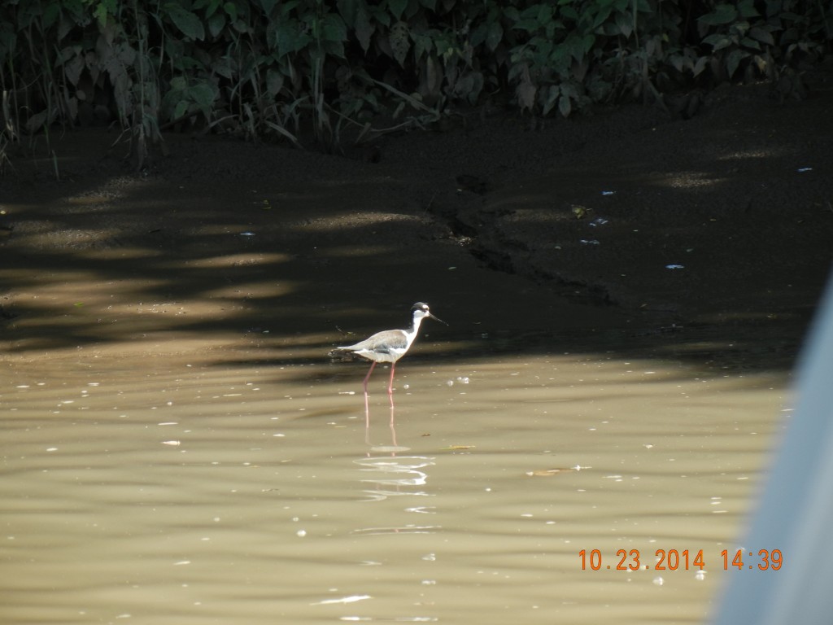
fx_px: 4813
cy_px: 312
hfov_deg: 9.9
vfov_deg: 7.4
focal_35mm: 200
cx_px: 416
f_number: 4.7
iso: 160
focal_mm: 36
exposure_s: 1/263
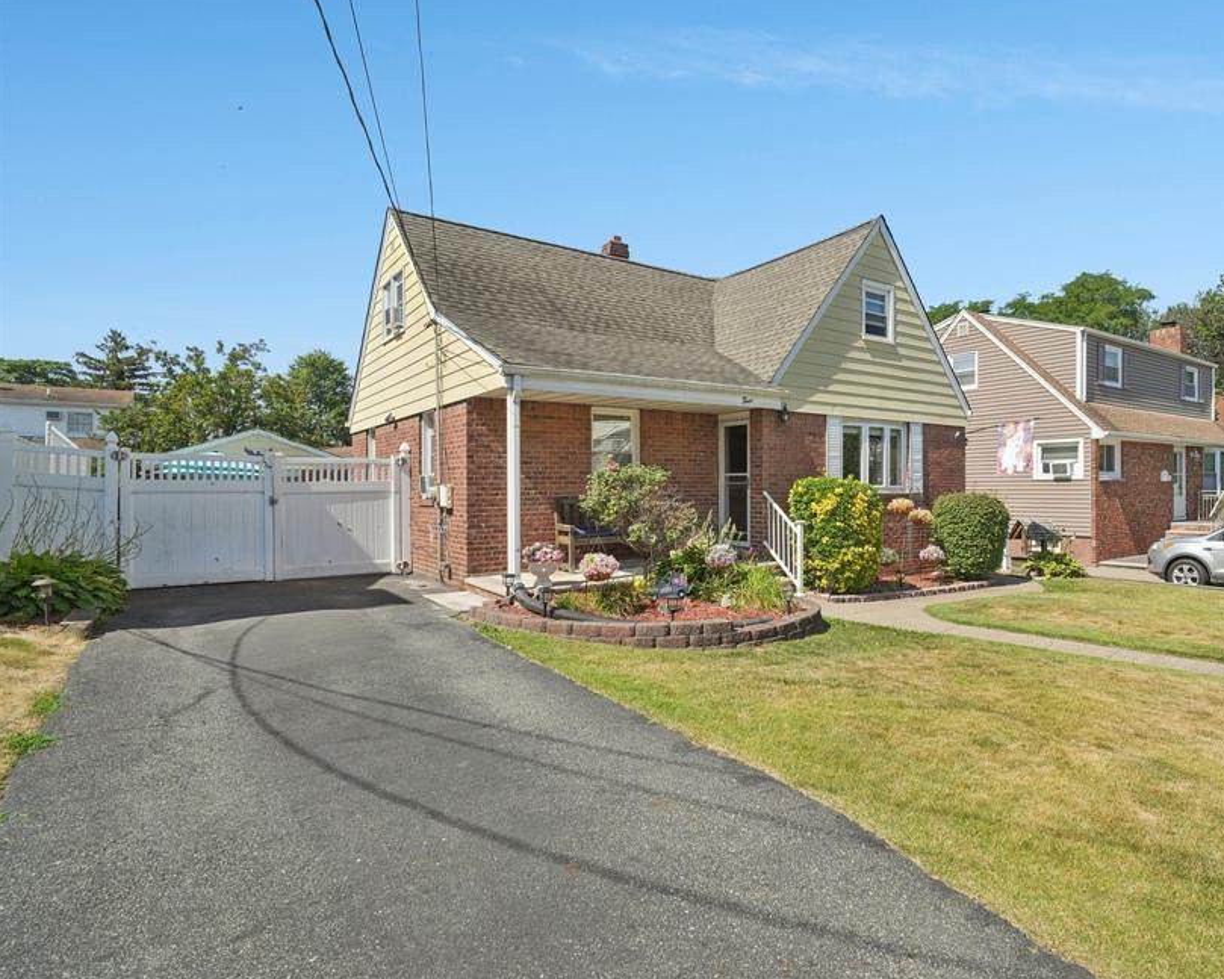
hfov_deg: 81.6
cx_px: 773
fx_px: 688
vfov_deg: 70.8
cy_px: 483
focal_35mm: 19
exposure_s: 1/640
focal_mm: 16
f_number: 8
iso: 400
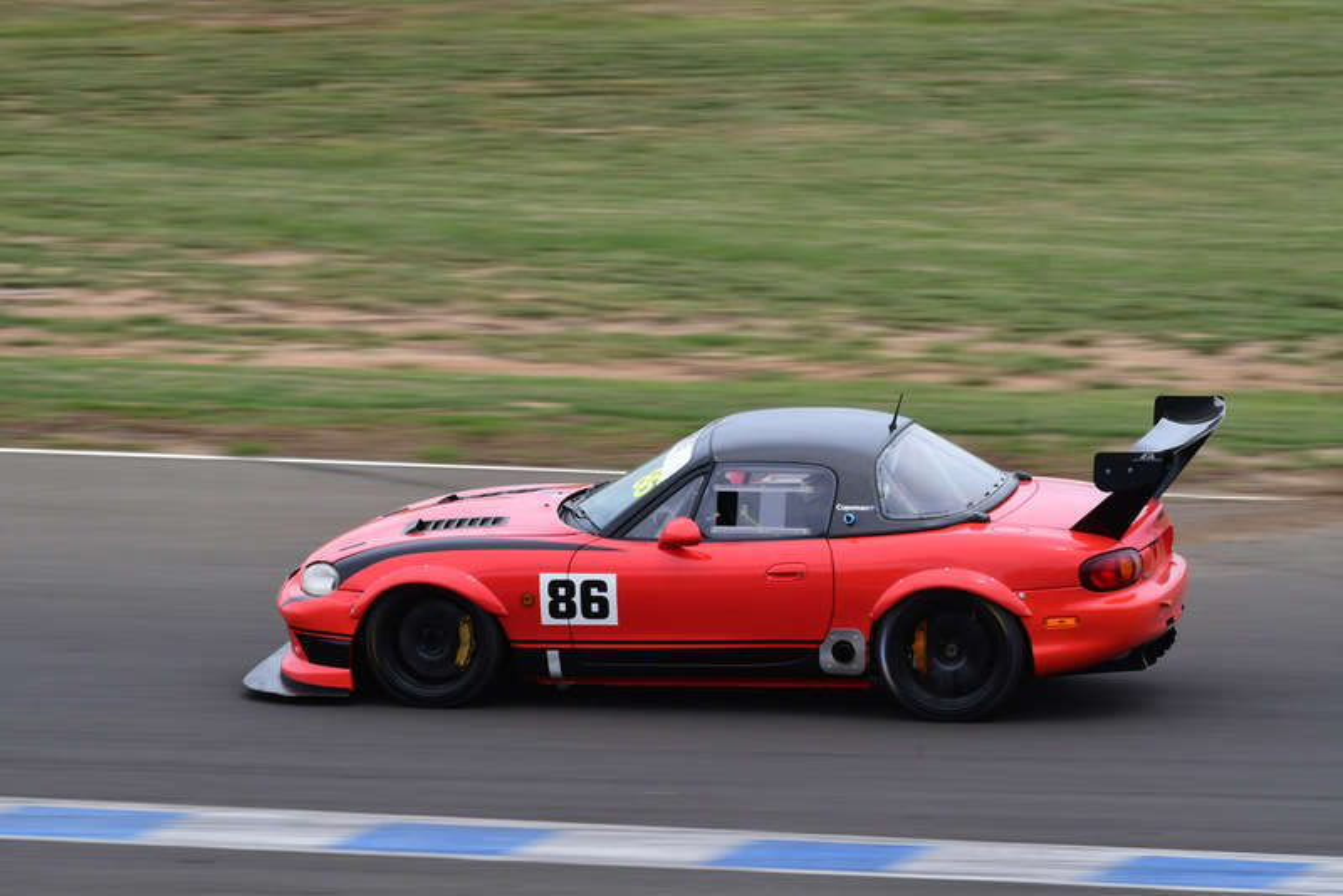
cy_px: 448
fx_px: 17352
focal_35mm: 465
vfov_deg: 3.0
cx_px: 672
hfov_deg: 4.4
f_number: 13
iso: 250
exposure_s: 1/200
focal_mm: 310
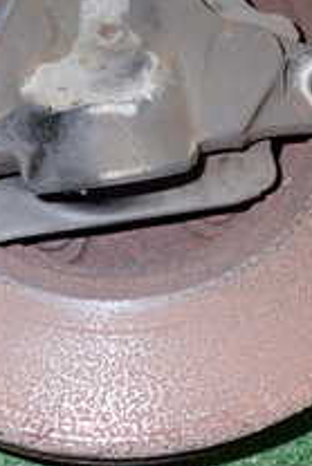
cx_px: 105
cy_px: 36
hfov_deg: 18.2
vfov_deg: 26.0
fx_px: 973
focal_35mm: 75
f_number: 5.6
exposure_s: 1/30
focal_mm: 4.5
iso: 400
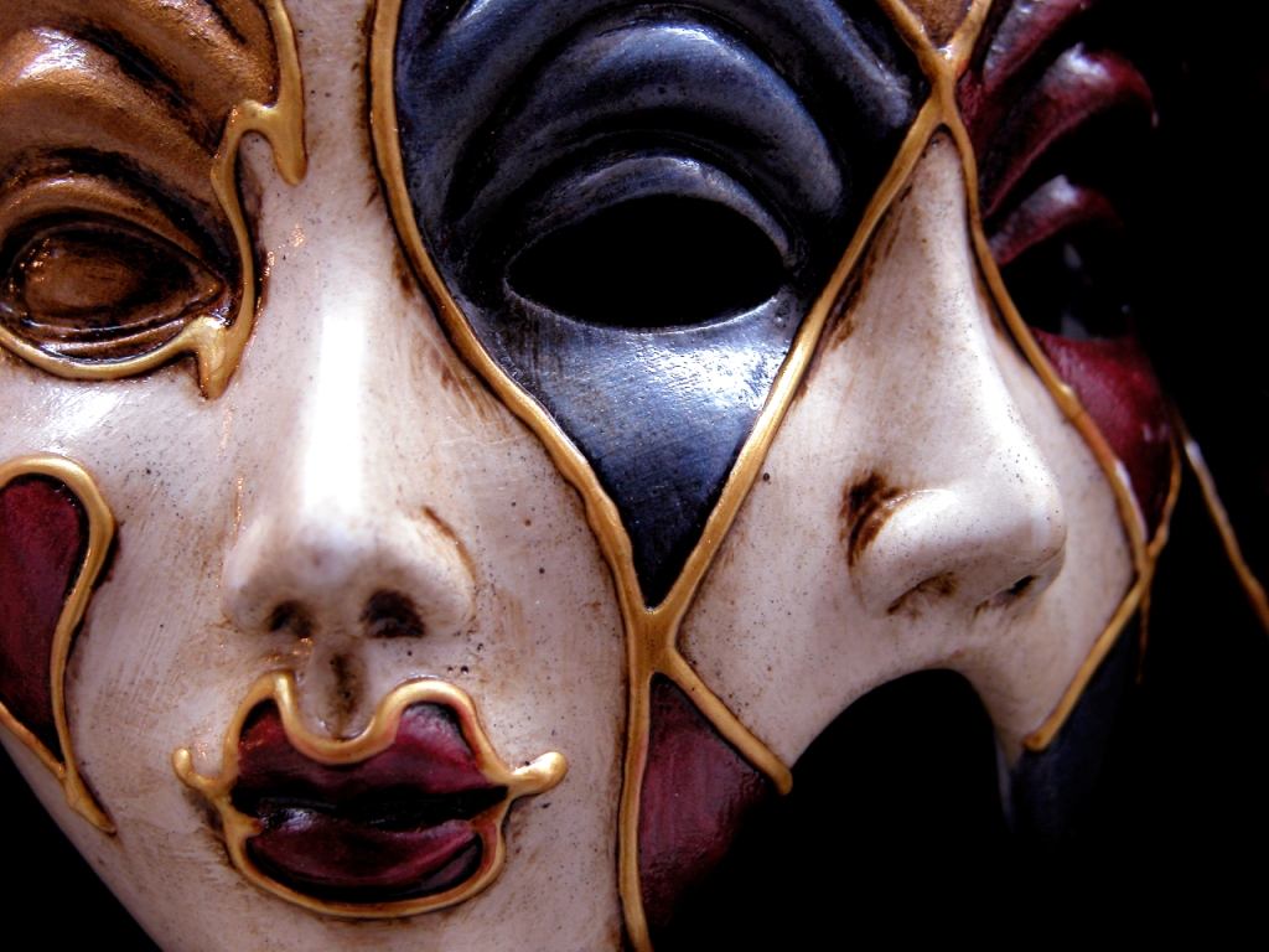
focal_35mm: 92
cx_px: 634
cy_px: 476
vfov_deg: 16.1
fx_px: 3373
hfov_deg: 21.3
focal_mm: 23.7
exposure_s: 1/29.8
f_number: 3.6
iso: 100
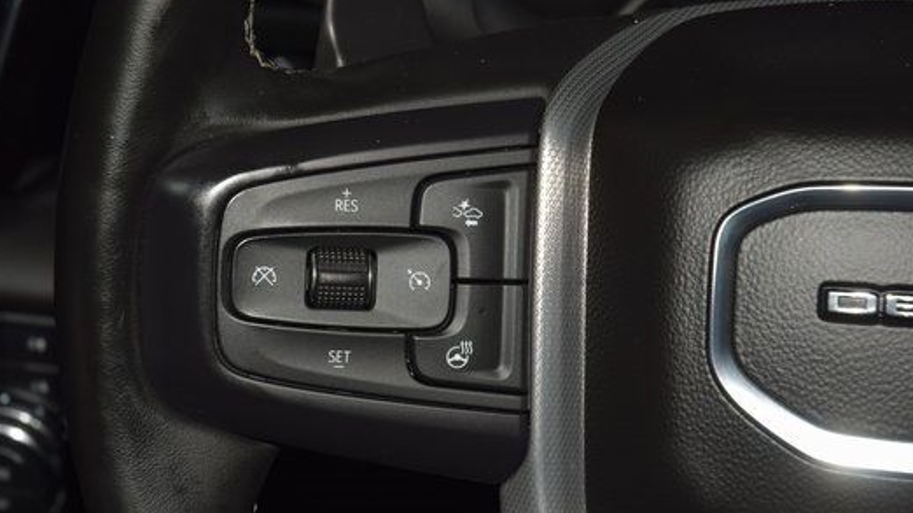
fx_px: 3267
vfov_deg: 9.0
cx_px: 422
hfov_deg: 15.9
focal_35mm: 135
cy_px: 190
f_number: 8
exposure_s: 1/125
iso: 100
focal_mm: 70
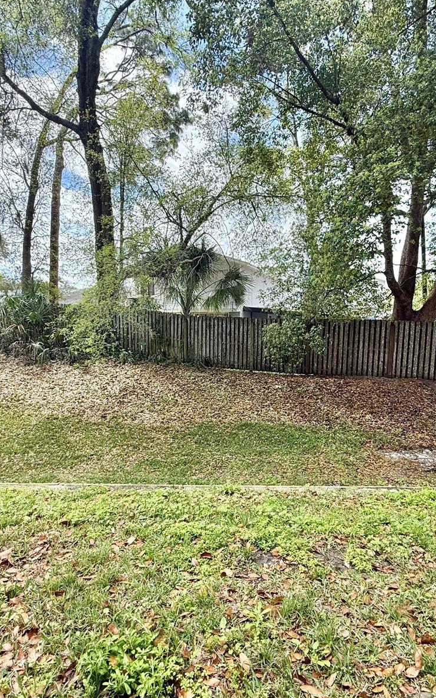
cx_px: 222
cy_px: 350
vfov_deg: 85.1
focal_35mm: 20
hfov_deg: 59.7
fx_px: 380
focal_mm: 2.22
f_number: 2.2
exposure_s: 1/540
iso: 64
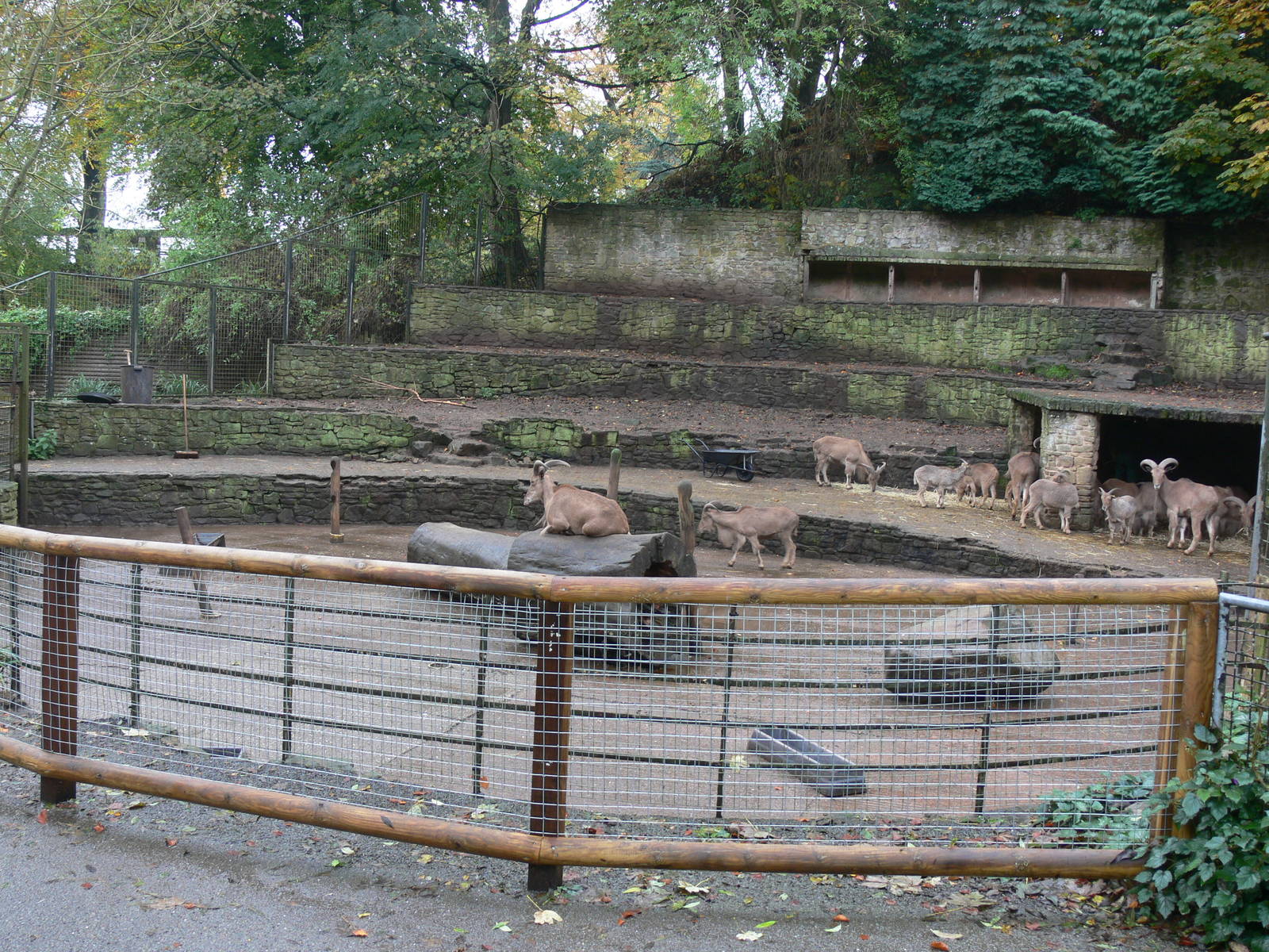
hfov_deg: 52.6
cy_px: 476
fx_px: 1283
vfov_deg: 40.7
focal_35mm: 35
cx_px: 634
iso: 80
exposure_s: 1/50
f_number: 3.6
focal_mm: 7.4
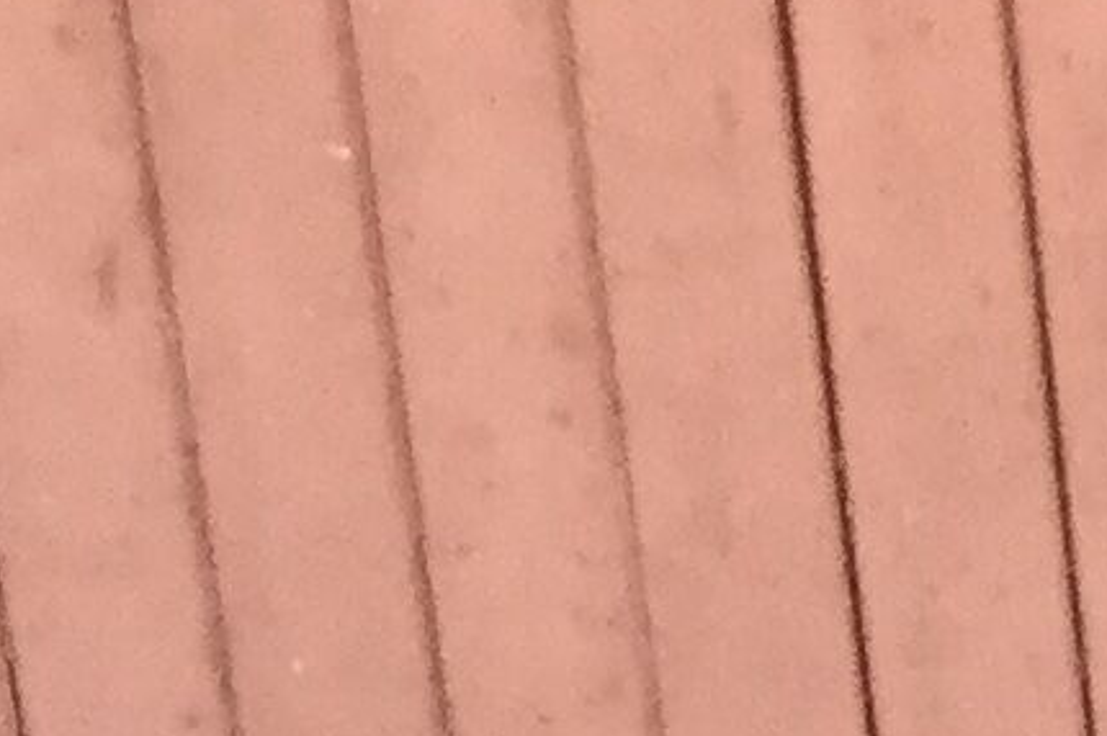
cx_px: 3058
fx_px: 7528
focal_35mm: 245
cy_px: 2869
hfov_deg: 7.6
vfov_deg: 5.0
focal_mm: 3.3
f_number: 2.4
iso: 25
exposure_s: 1/33
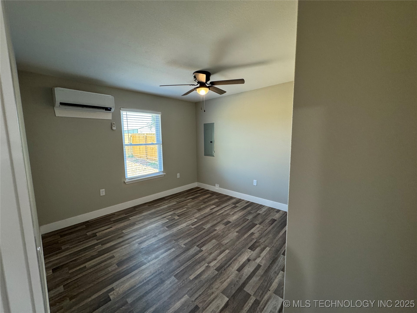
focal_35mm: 14
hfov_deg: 102.1
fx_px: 169
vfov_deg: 85.7
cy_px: 156
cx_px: 208
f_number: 2.2
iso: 250
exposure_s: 1/120
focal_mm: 2.22
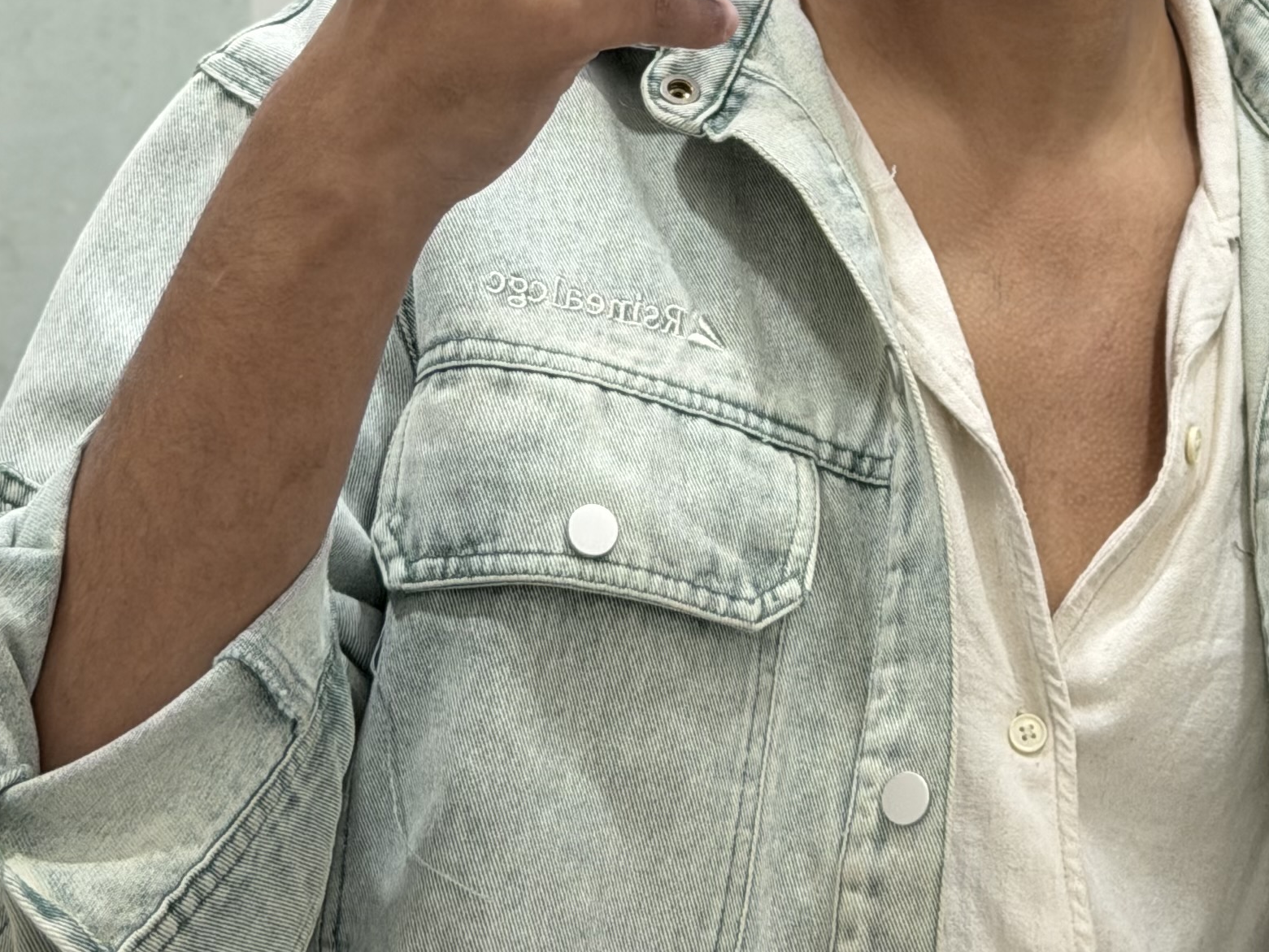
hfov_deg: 15.7
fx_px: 4546
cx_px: 1106
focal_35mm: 124
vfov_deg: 11.5
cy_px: -479
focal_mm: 6.76
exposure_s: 1/50
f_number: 1.78
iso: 125
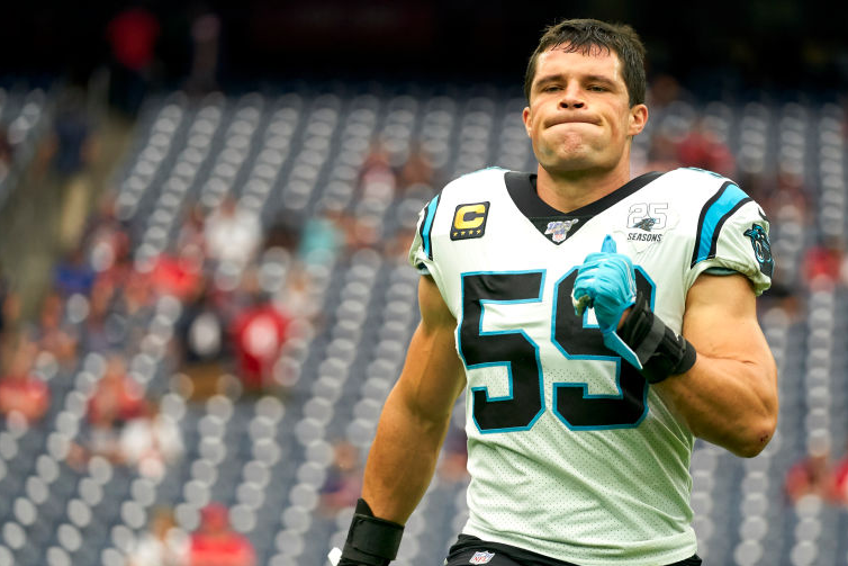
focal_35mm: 212
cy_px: 348
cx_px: 502
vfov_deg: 6.5
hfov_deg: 9.7
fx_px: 4994
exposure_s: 1/2500
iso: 2000
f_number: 2.8
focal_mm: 156
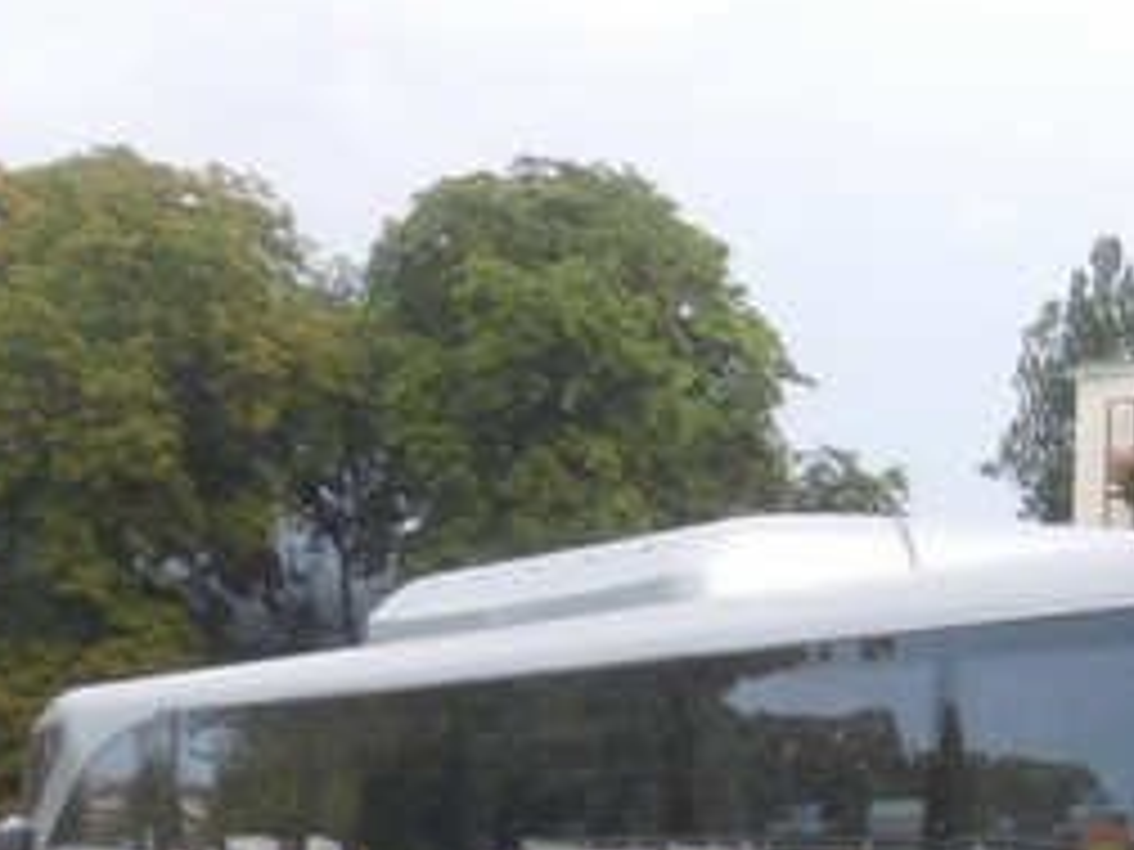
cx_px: 1386
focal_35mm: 125
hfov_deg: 15.2
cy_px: 1351
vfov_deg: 11.3
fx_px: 4095
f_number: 3.8
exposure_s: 1/320
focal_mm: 6.2
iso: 125
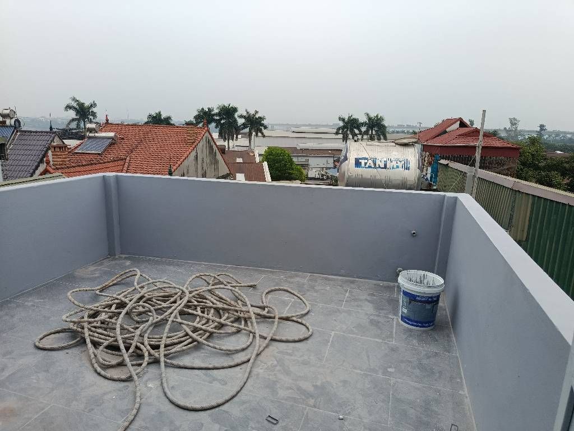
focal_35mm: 24
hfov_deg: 71.6
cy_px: 216
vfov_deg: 56.8
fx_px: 398
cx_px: 287
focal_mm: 5.24
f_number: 1.7
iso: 50
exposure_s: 1/233
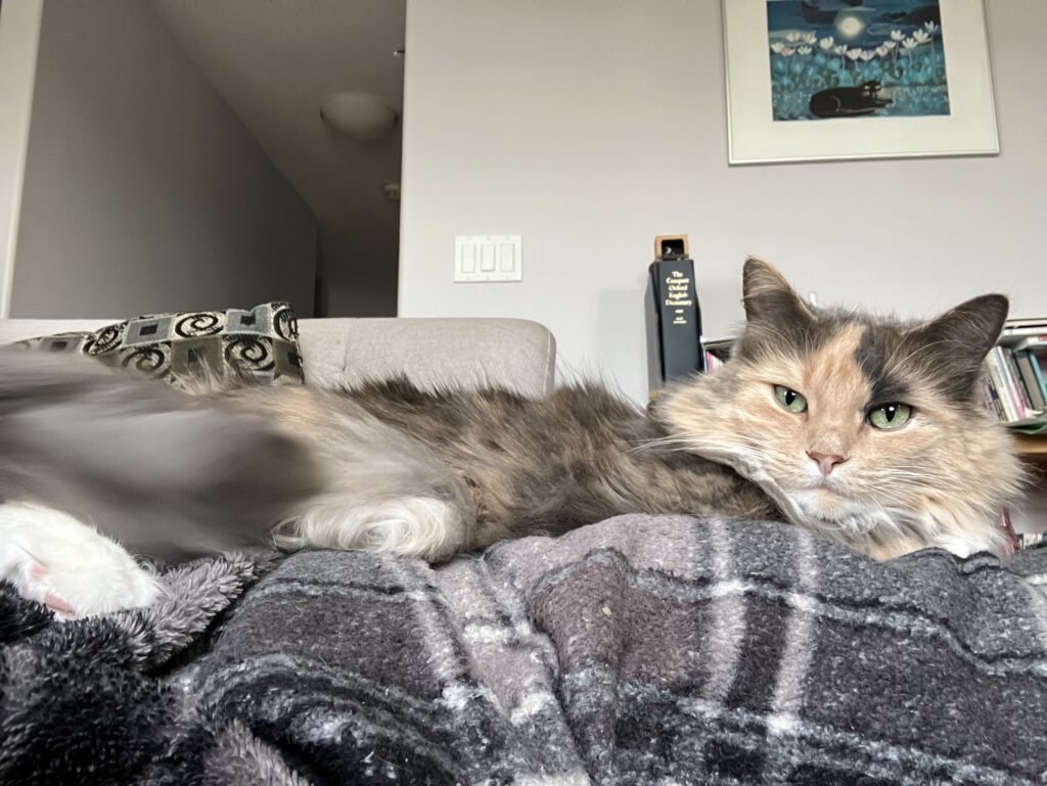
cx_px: 524
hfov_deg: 56.8
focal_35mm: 32
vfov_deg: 44.2
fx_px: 968
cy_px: 393
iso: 250
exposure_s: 1/60
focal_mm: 2.87
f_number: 2.2
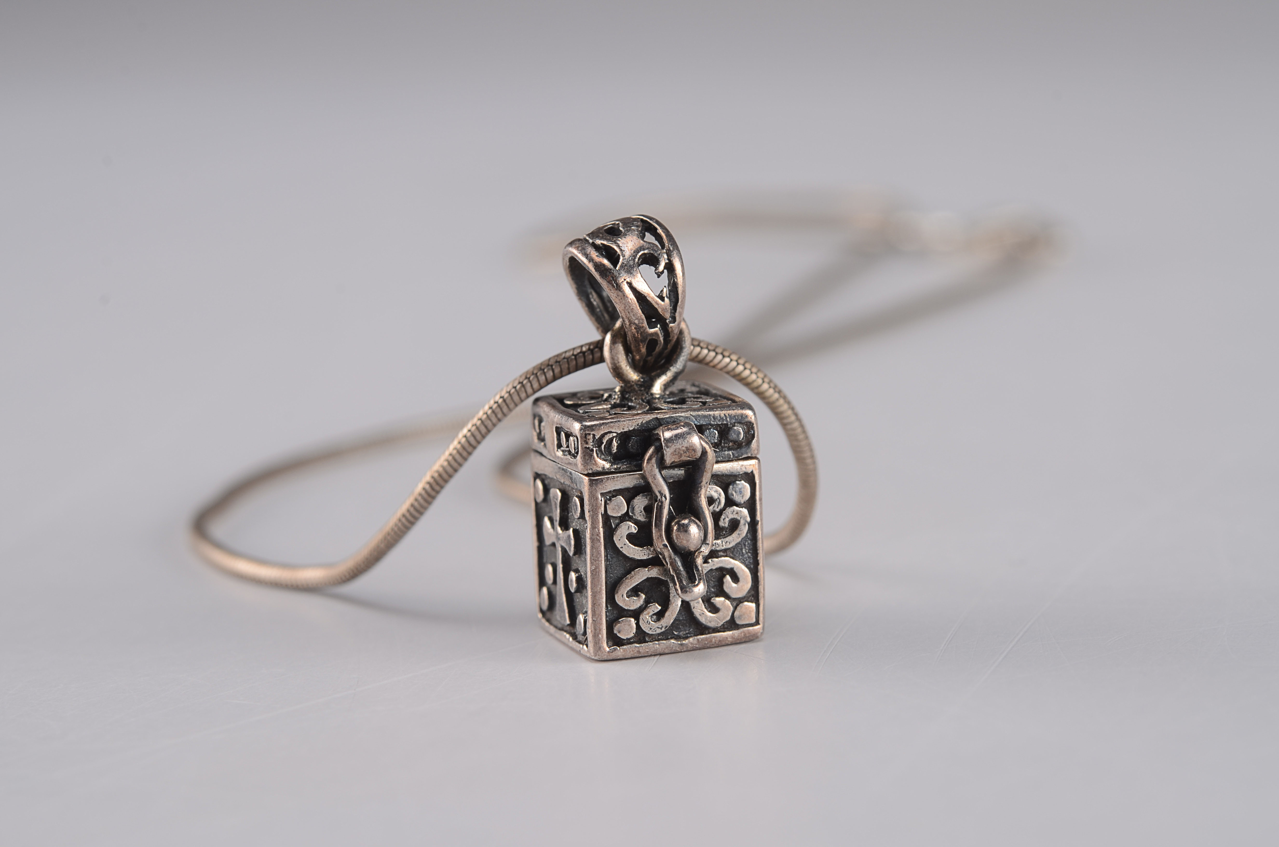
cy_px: 424
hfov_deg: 22.7
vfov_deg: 15.1
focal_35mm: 90
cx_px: 640
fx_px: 3191
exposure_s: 1/80
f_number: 14
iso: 100
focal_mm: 60
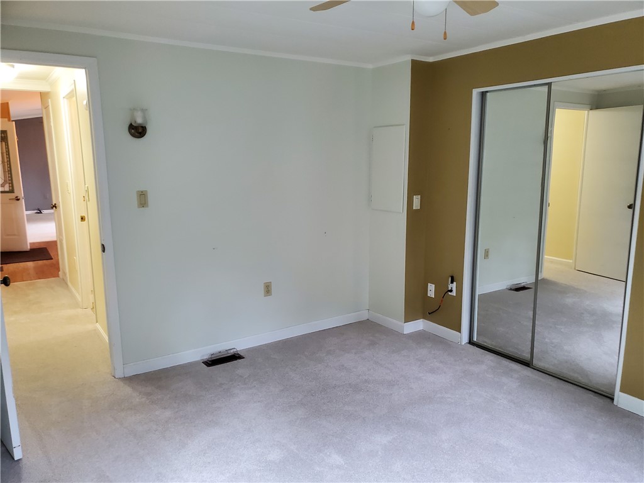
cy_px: 242
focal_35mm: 26
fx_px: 484
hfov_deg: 67.3
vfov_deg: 53.1
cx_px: 322
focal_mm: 4.3
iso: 400
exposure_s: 1/40
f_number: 1.5
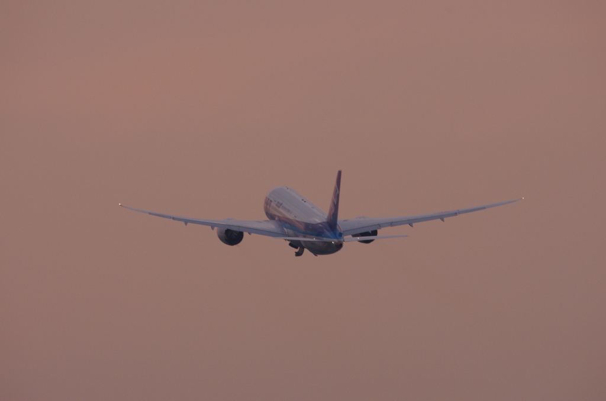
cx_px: 303
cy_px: 200
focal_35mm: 600
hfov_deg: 3.4
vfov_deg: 2.3
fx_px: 10078
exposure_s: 1/160
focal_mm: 400
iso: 800
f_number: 8
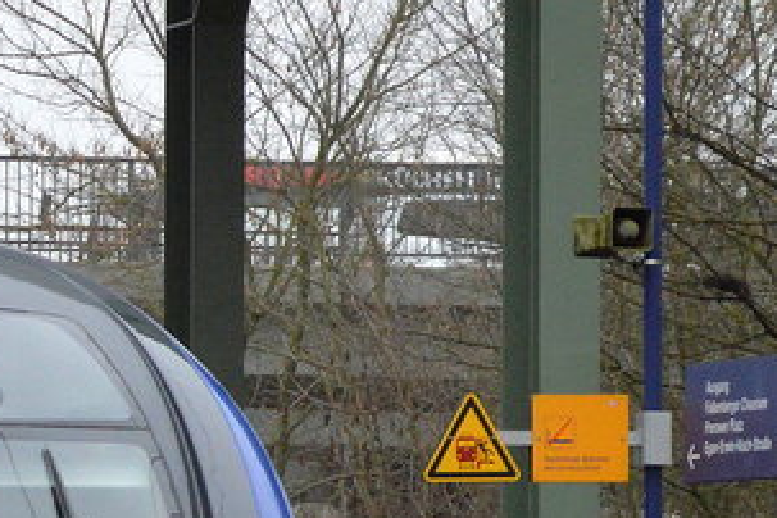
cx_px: -469
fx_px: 7035
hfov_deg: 6.2
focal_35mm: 326
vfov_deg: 4.2
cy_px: 609
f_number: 5.6
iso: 1800
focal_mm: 55
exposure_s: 1/500
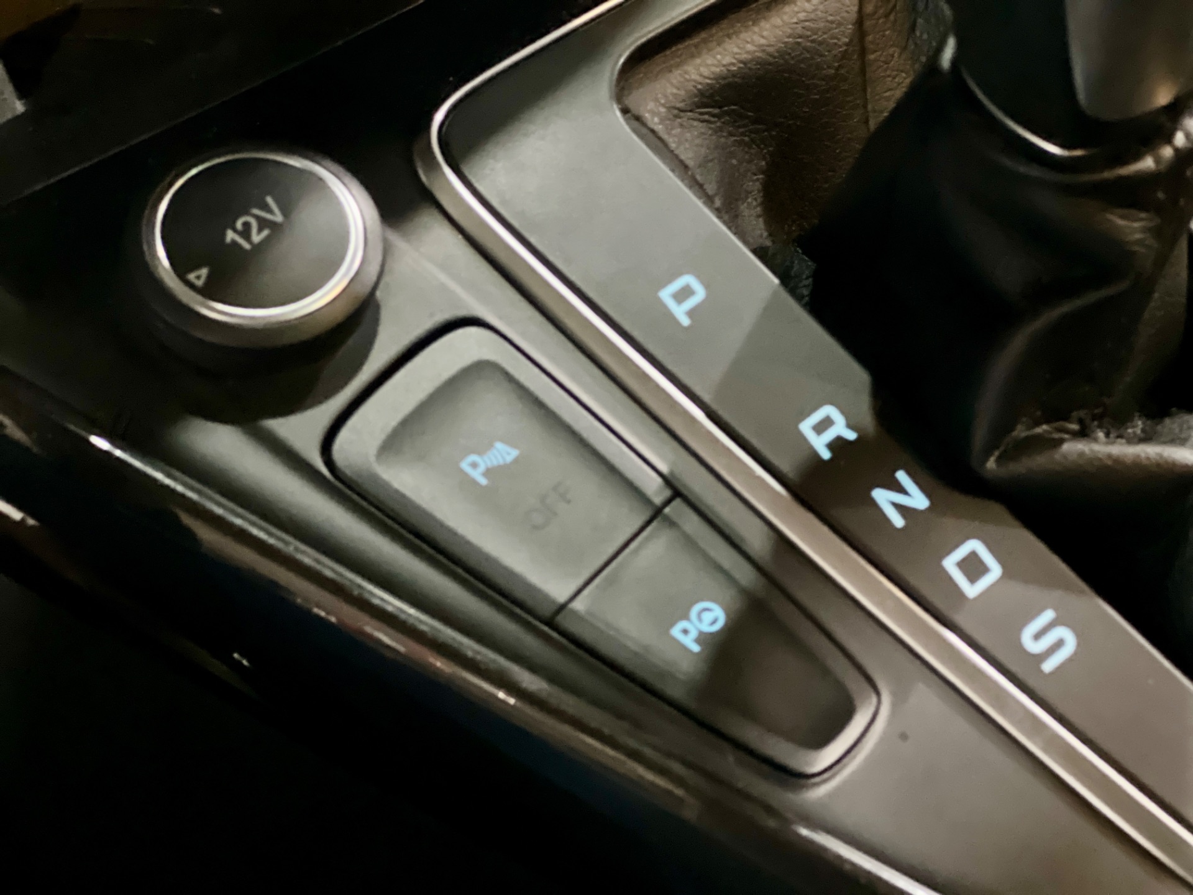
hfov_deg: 25.3
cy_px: 448
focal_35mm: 77
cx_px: 596
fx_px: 2654
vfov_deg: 19.1
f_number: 2.8
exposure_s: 1/15
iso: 1250
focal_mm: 9
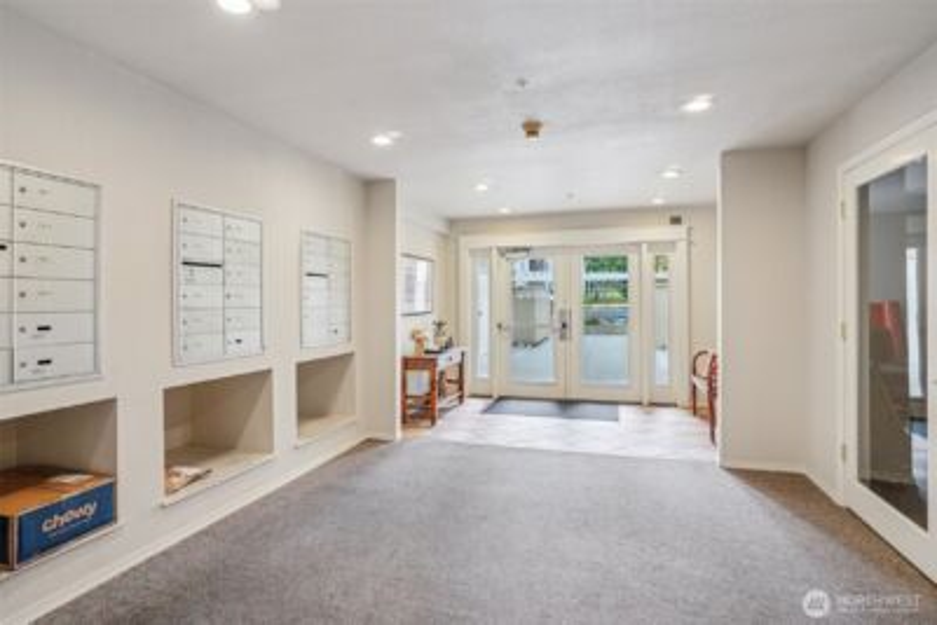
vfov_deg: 70.5
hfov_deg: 93.3
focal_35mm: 17
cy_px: 312
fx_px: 443
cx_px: 468
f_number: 8
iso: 400
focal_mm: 17
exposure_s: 1/15
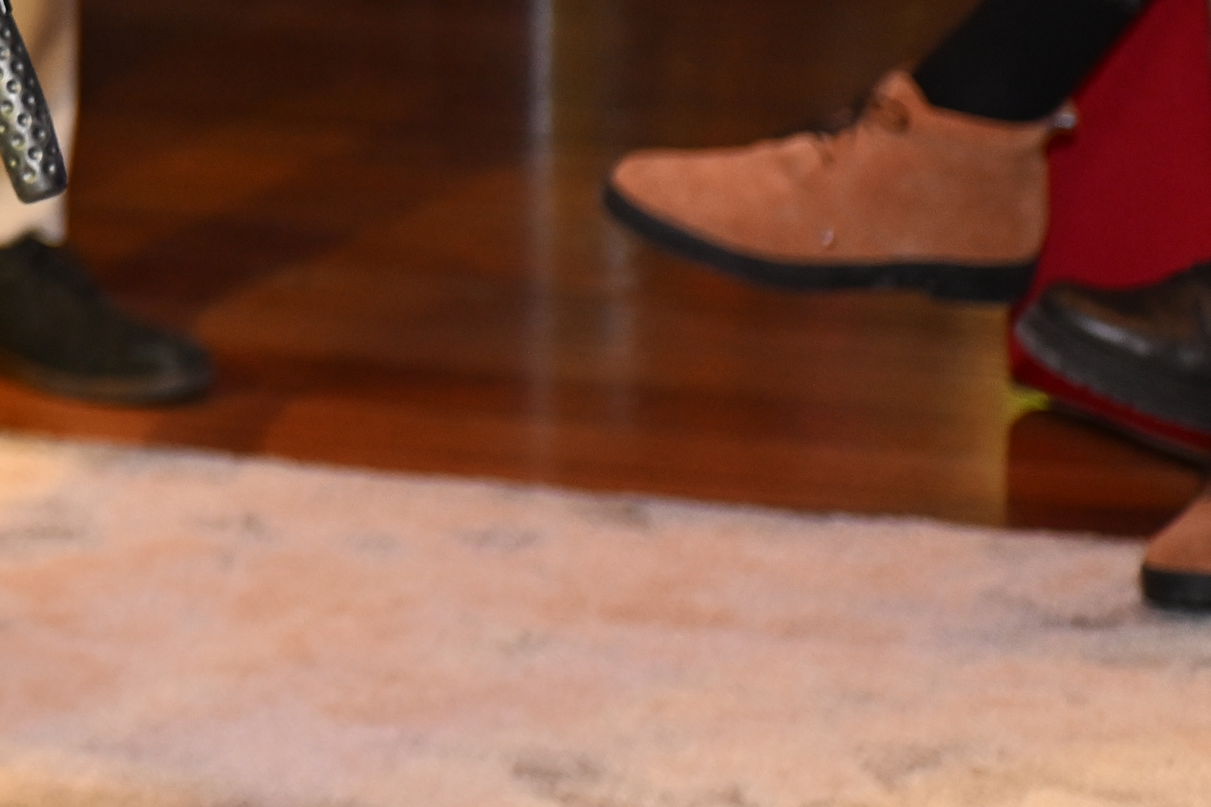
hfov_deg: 8.4
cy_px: -608
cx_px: -1154
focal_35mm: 233
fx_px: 7836
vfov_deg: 5.8
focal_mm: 52
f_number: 2.8
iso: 640
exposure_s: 1/60
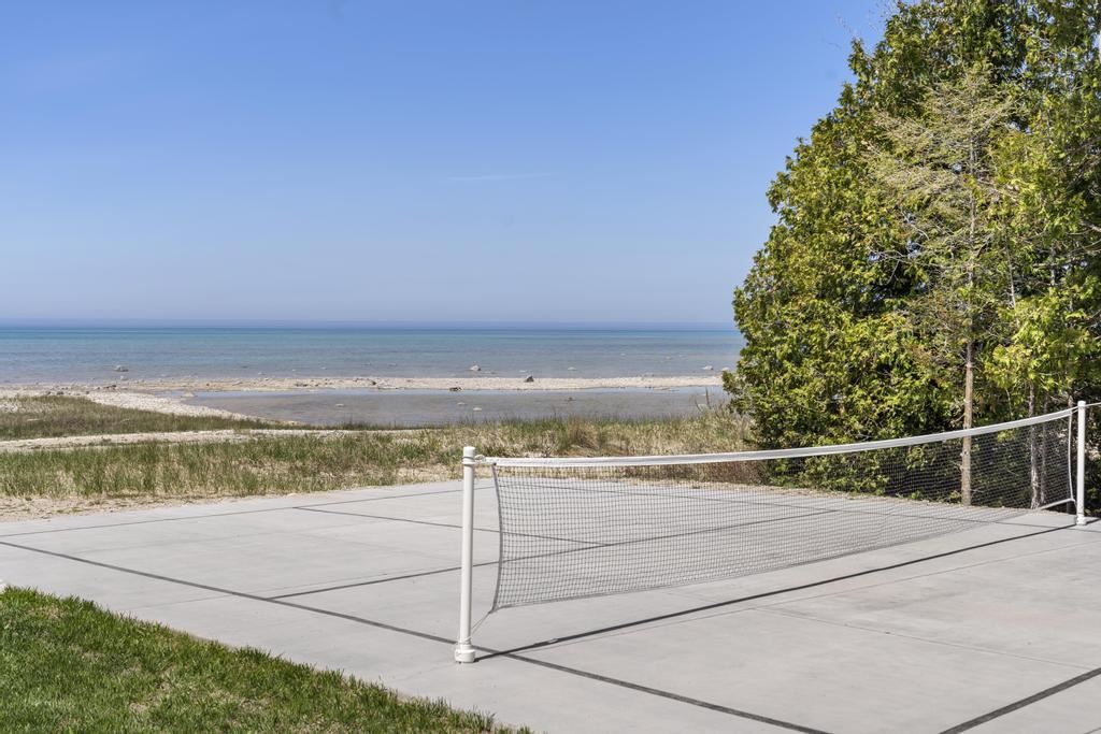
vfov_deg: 29.9
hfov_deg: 43.6
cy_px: 367
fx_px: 1376
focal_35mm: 45
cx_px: 550
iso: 100
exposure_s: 1/2000
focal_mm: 45
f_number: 8
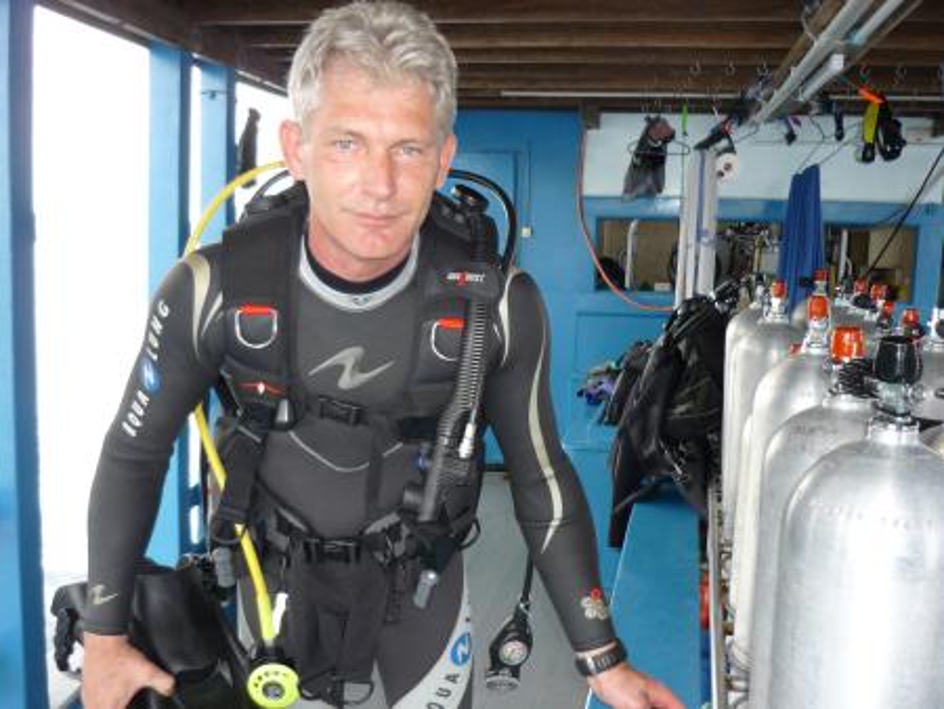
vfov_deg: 43.0
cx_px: 472
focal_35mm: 33
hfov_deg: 55.3
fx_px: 900
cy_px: 354
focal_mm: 5.5
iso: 100
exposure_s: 1/125
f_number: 2.8
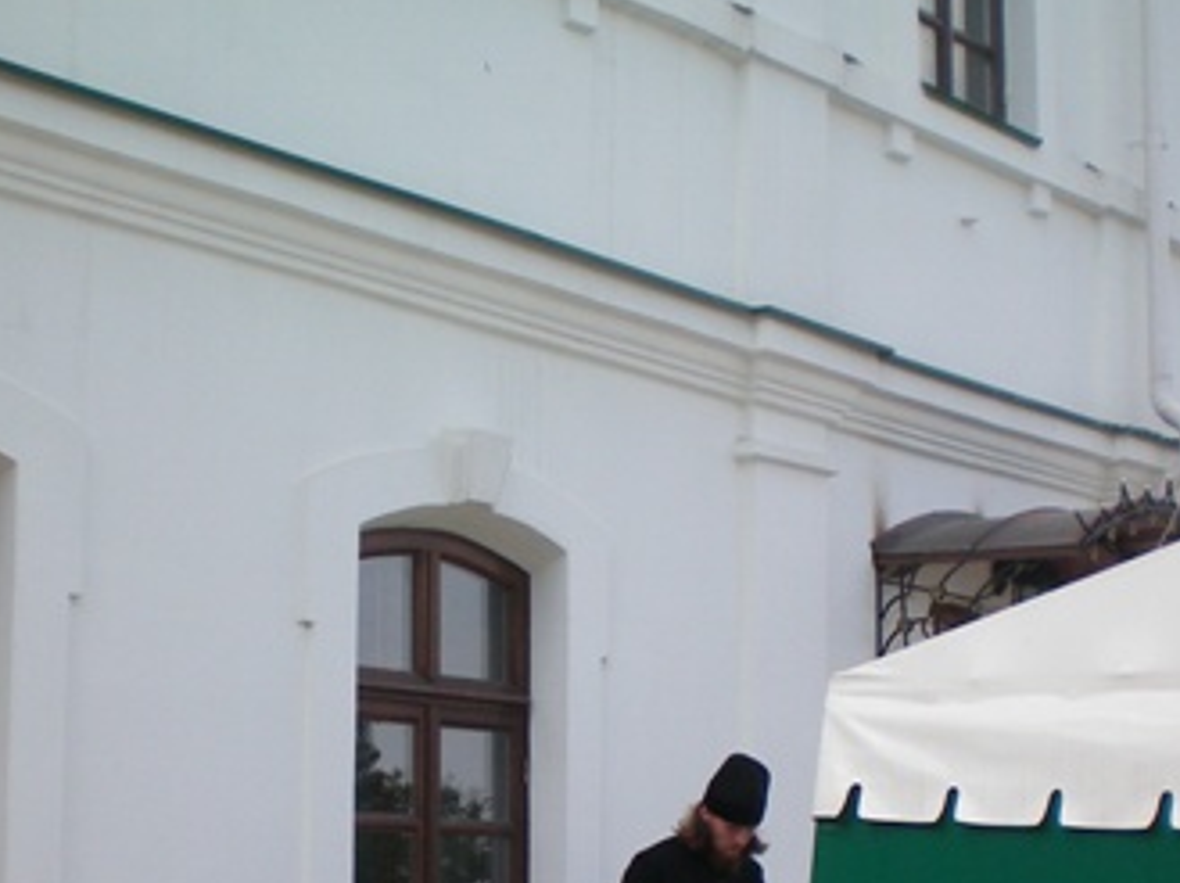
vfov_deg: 19.6
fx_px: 2520
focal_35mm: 74
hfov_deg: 26.4
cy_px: 736
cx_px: 617
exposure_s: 1/500
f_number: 3.1
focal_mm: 6.3
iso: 64
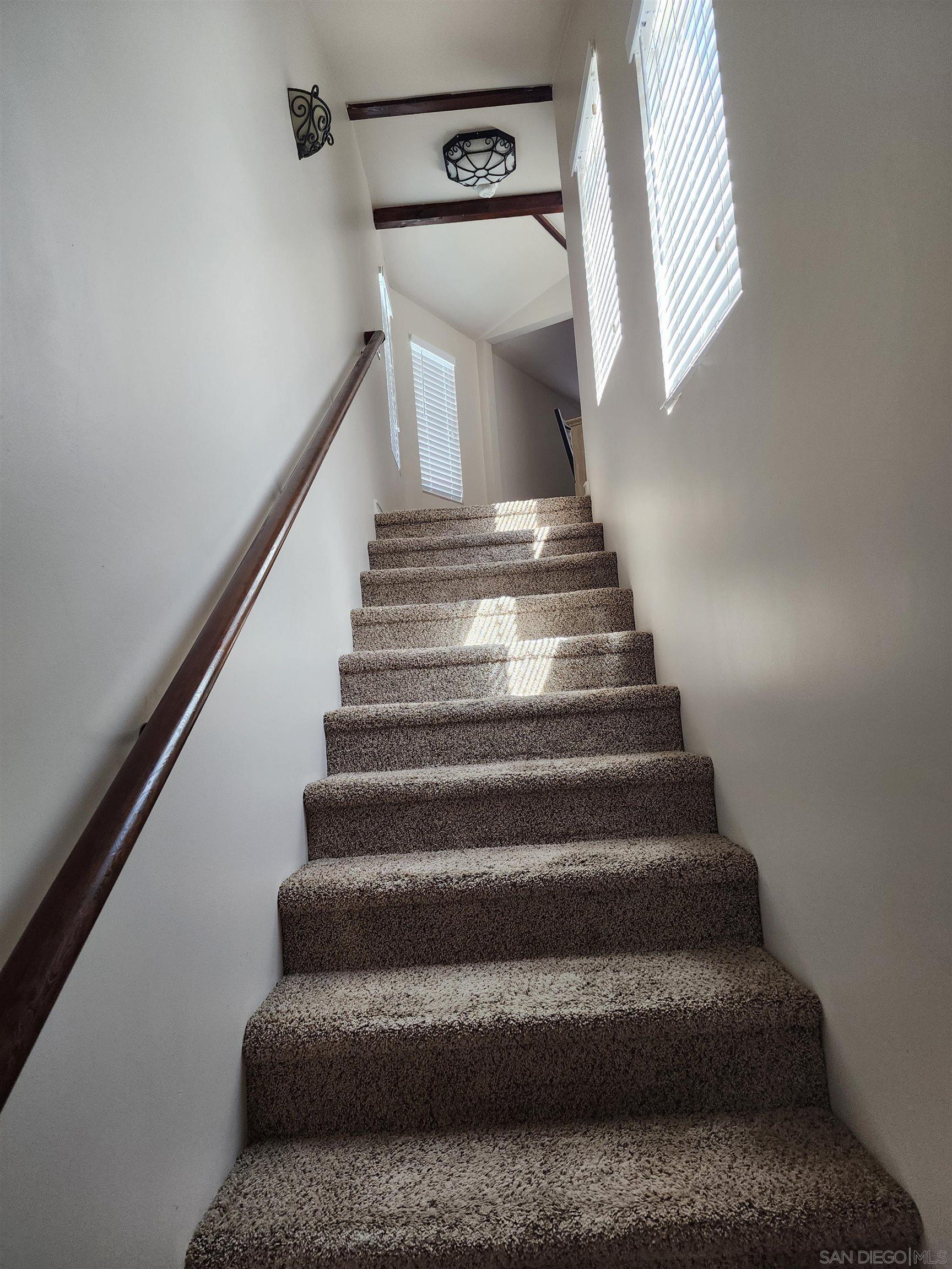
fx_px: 843
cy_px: 634
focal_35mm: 23
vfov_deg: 73.9
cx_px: 476
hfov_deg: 58.9
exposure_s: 1/120
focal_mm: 6.4
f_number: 1.8
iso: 200
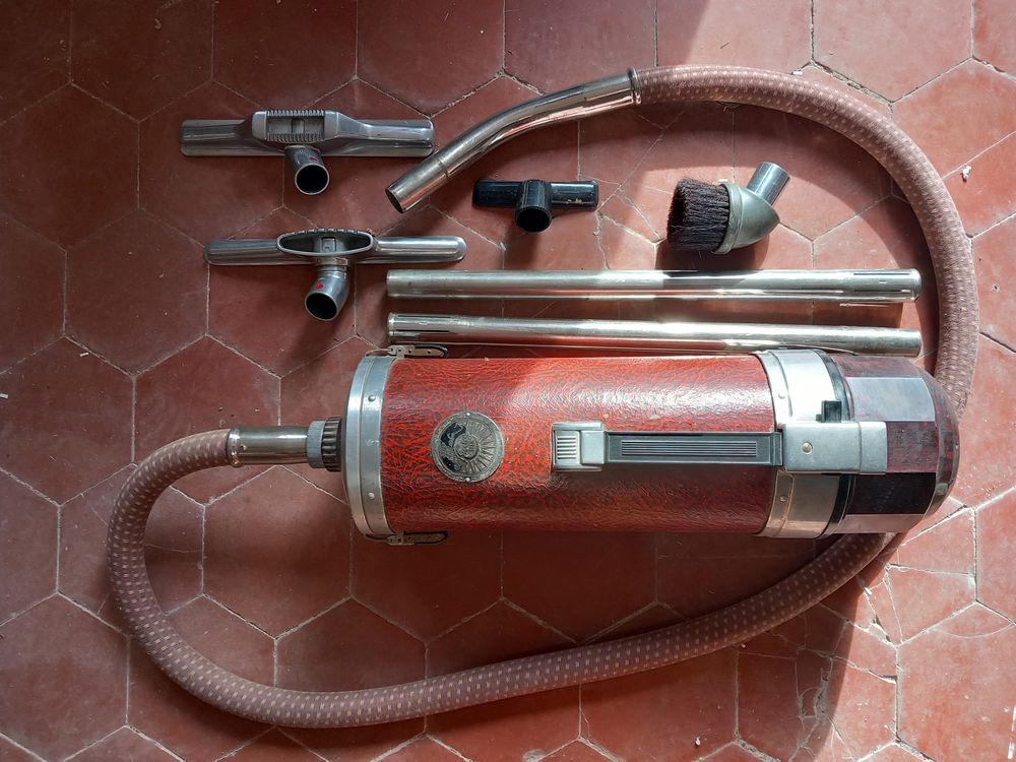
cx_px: 508
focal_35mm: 27
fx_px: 792
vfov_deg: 51.4
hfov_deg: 65.3
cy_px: 381
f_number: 1.8
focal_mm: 4
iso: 64
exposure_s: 1/50
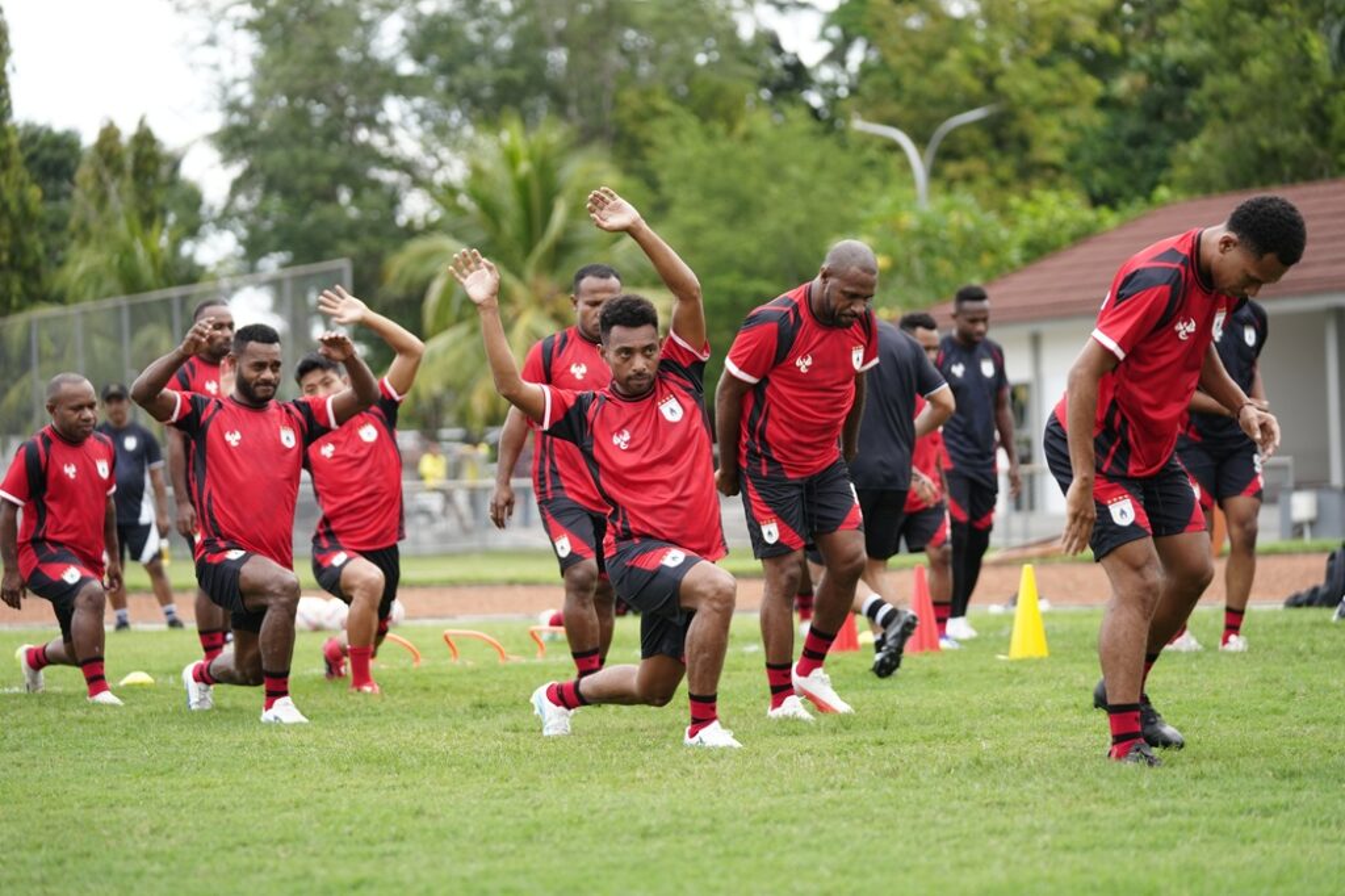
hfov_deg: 18.9
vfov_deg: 12.7
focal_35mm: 108
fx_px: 4033
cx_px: 672
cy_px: 448
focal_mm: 108
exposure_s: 1/500
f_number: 2.8
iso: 320
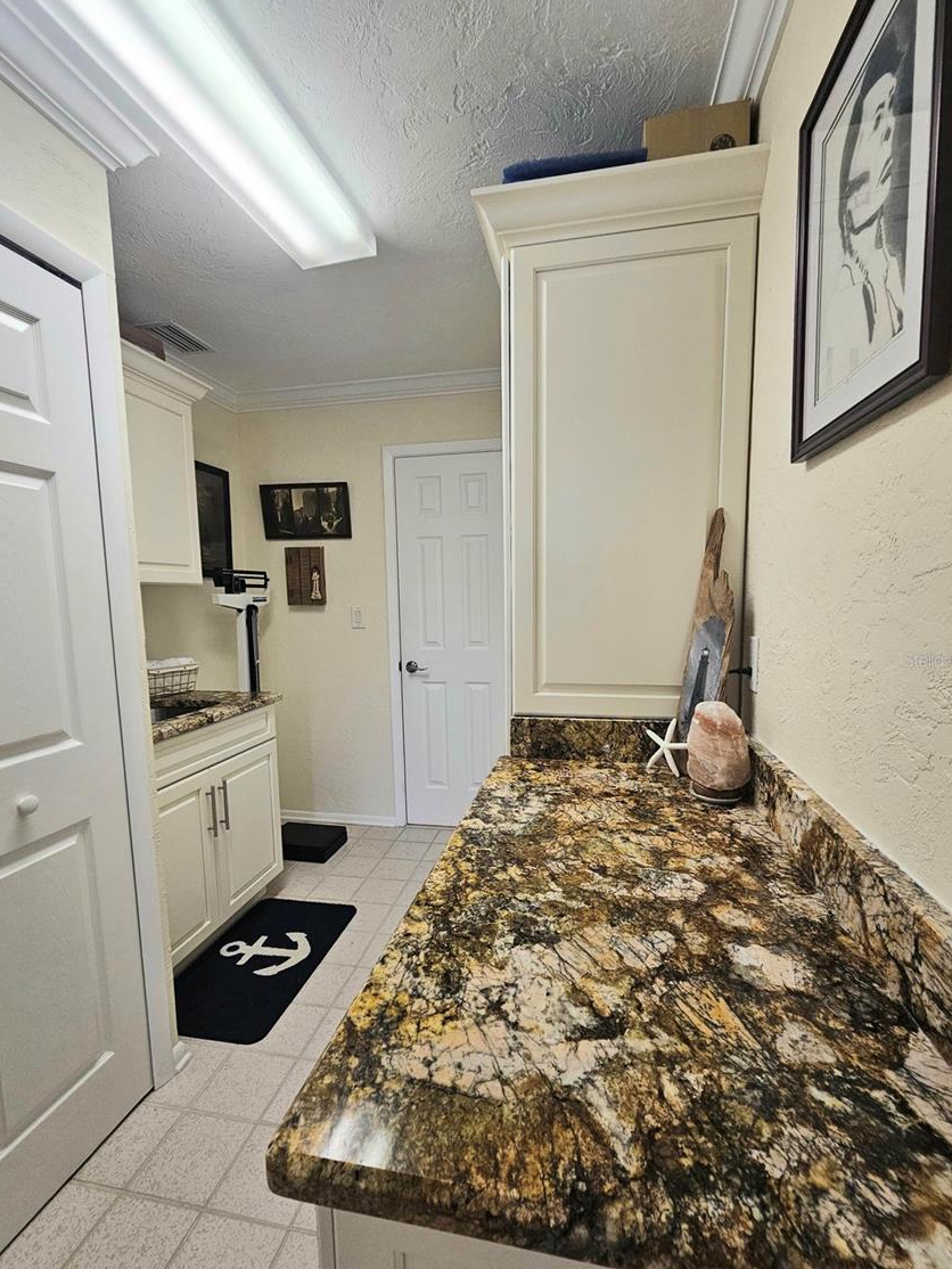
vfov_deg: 102.0
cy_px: 660
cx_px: 473
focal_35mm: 14
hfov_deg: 85.7
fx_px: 513
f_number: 2.2
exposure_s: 1/60.2
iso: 80
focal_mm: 2.2
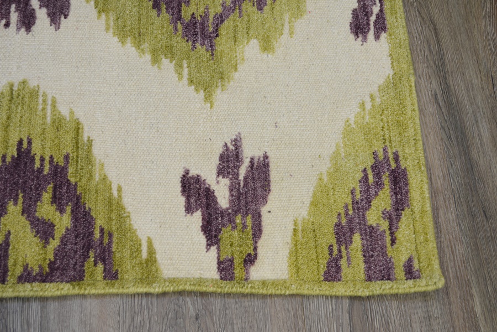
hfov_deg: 36.9
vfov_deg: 25.1
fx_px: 745
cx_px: 248
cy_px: 166
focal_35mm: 54
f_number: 5
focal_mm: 36
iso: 500
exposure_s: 1/60
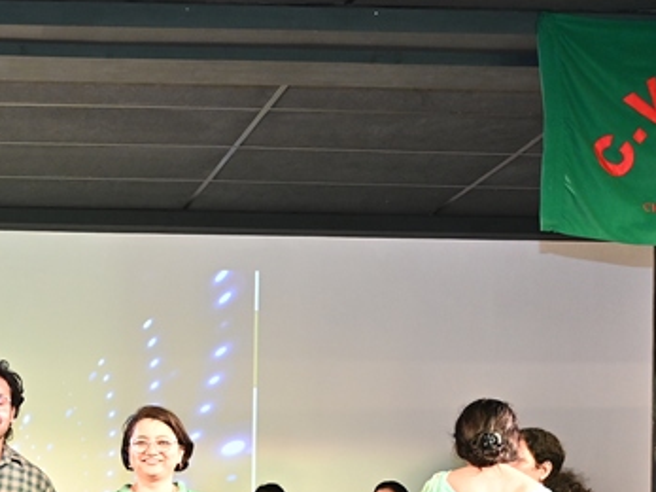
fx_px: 1932
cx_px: -123
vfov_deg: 14.0
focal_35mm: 102
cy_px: 627
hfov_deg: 18.3
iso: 800
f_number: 4
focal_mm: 36
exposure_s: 1/100
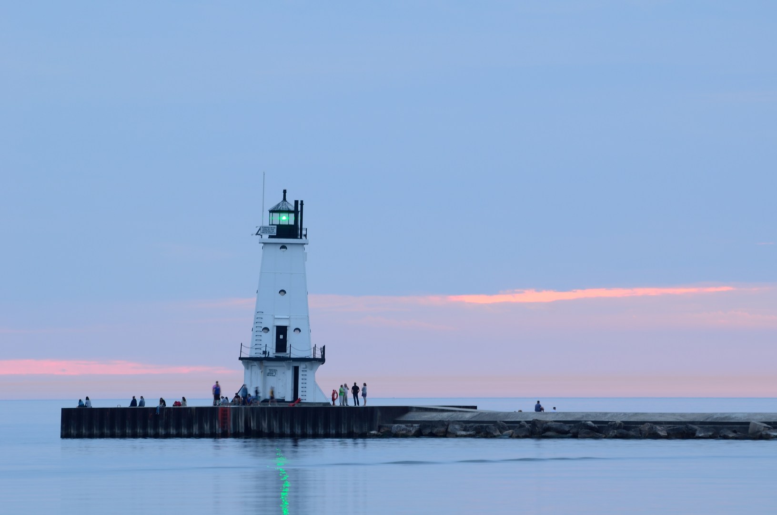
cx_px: 388
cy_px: 258
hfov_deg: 5.5
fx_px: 8076
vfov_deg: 3.6
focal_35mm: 375
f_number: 9
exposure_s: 1/3
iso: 100
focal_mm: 250
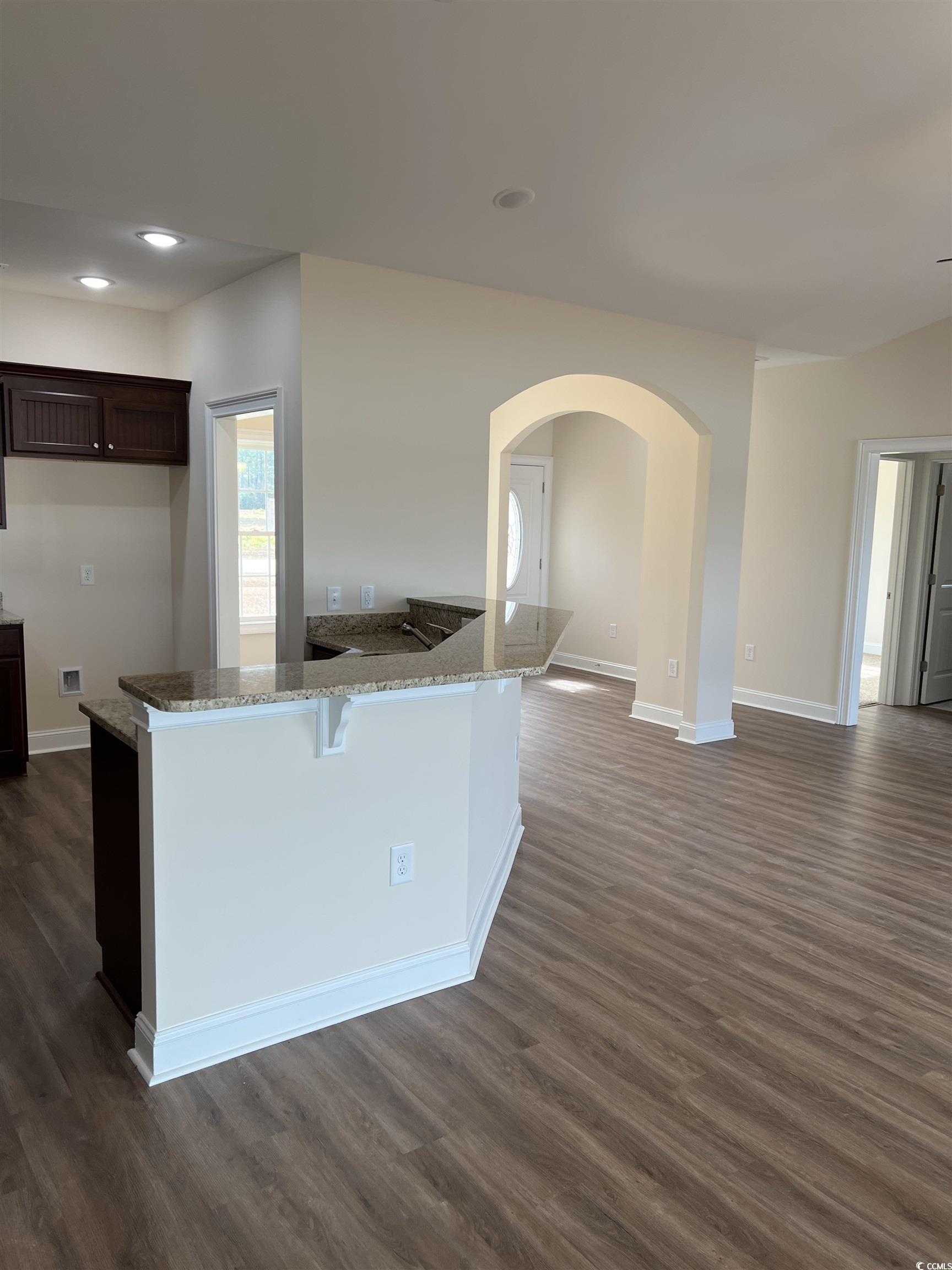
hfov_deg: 53.1
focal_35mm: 26
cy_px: 635
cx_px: 476
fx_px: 953
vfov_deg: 67.3
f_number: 1.5
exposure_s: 1/134
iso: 32
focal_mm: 5.7
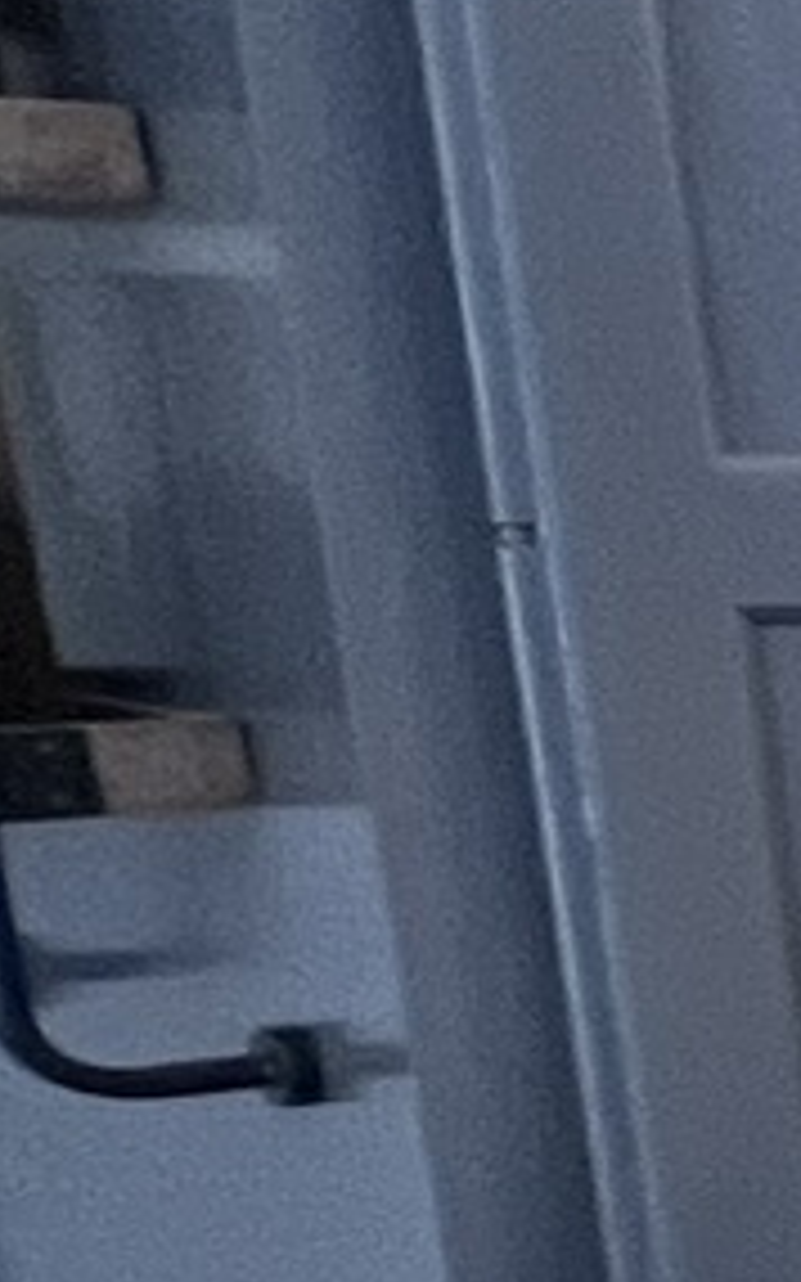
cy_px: 1156
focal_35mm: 99
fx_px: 3460
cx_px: 4455
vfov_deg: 20.6
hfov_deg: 5.6
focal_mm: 1.57
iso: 250
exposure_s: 1/60
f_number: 1.8
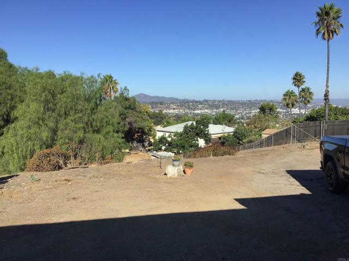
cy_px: 130
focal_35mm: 31
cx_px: 174
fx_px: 313
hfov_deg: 58.4
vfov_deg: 45.4
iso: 25
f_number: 2.4
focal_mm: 3.3
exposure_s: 1/1404
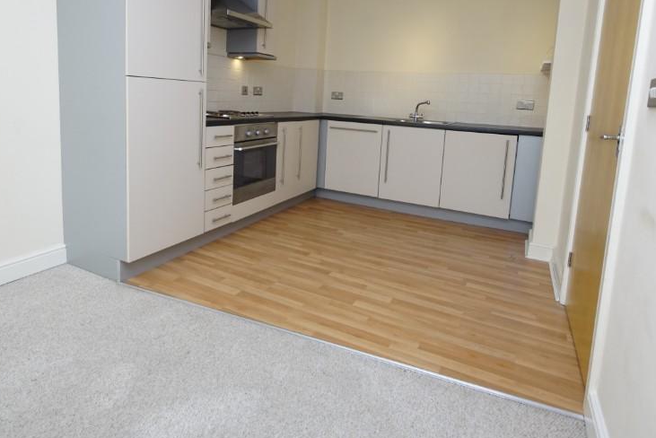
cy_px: 147
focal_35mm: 21
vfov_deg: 58.2
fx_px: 383
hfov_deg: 81.2
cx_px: 331
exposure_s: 1/50
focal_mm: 10
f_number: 9
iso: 800
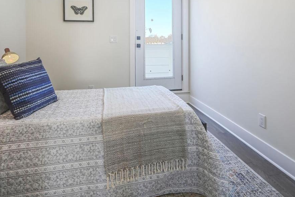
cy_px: 36
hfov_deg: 76.1
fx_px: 188
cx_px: 144
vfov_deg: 51.2
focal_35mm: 23
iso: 200
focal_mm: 14
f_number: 9
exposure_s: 1/10
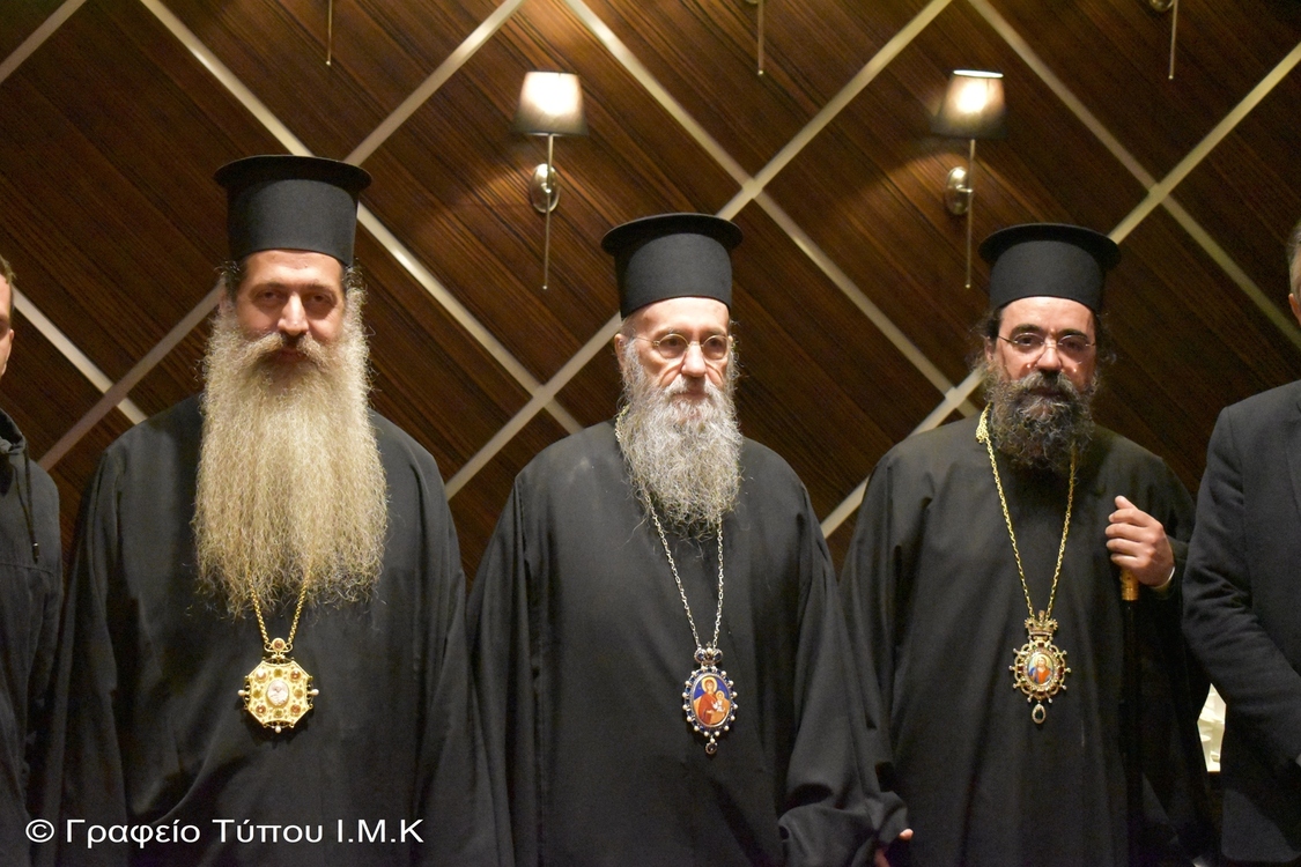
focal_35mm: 63
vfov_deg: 21.6
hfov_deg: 31.9
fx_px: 2277
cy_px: 434
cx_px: 650
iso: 12800
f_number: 5
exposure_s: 1/60
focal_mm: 42
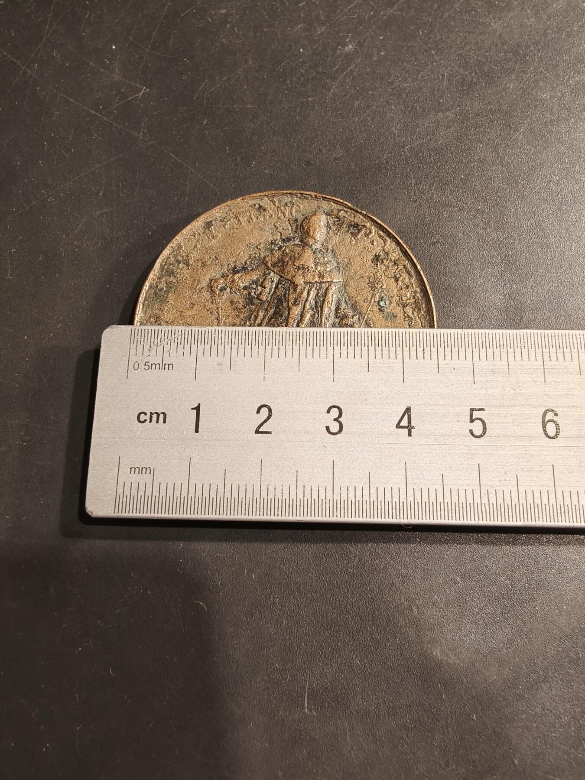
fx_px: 518
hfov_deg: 58.9
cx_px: 292
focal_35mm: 23
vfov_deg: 73.9
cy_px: 390
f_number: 2
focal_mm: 2.32
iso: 200
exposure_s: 1/100
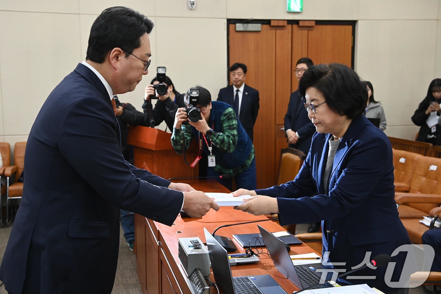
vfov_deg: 28.1
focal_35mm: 48
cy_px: 147
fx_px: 588
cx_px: 220
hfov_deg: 41.1
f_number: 6.3
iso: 2500
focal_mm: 48
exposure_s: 1/250
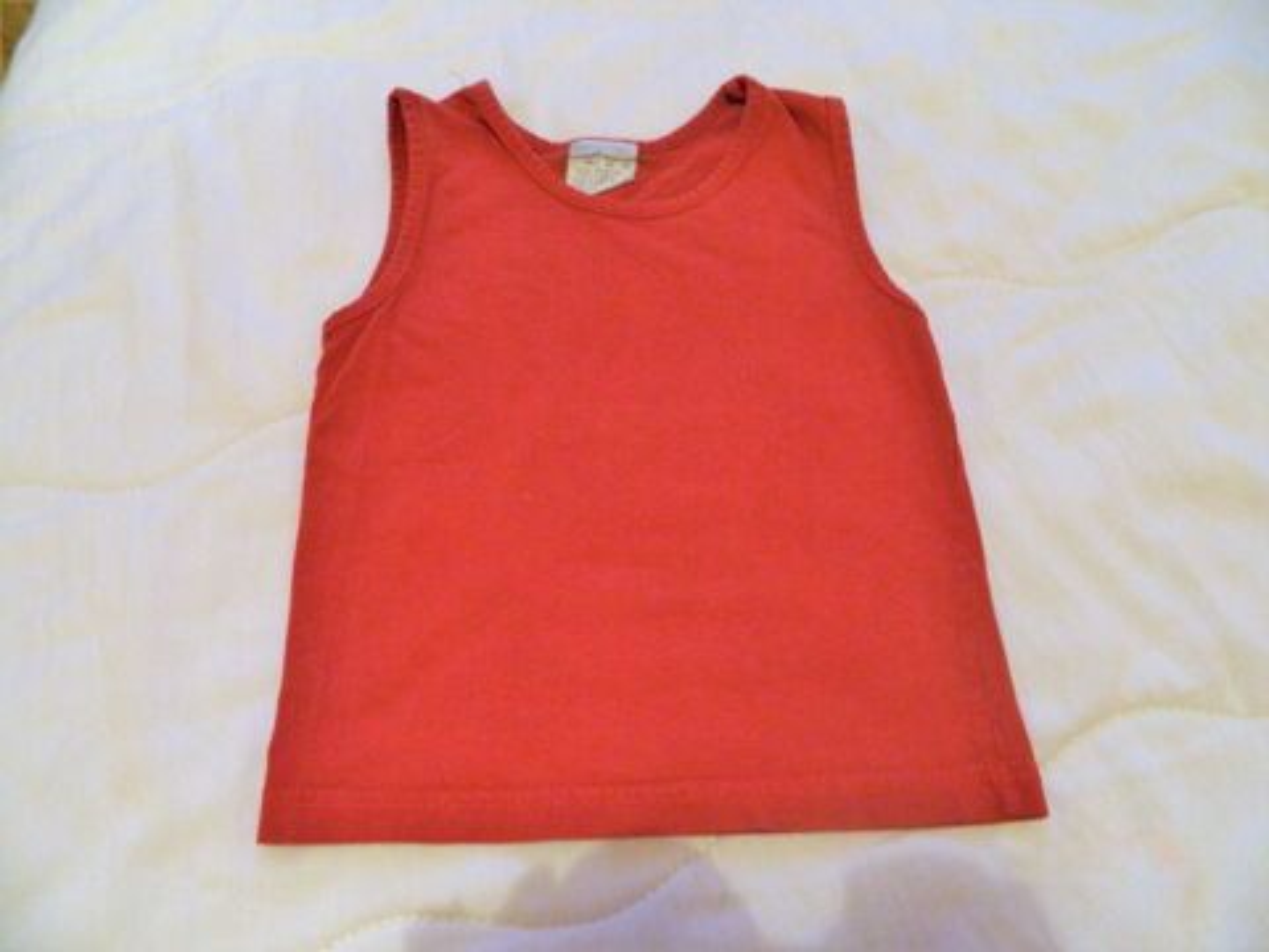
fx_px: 916
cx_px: 634
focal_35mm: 25
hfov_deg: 69.4
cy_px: 476
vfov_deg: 54.9
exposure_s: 1/5
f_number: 3.1
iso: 400
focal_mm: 4.5
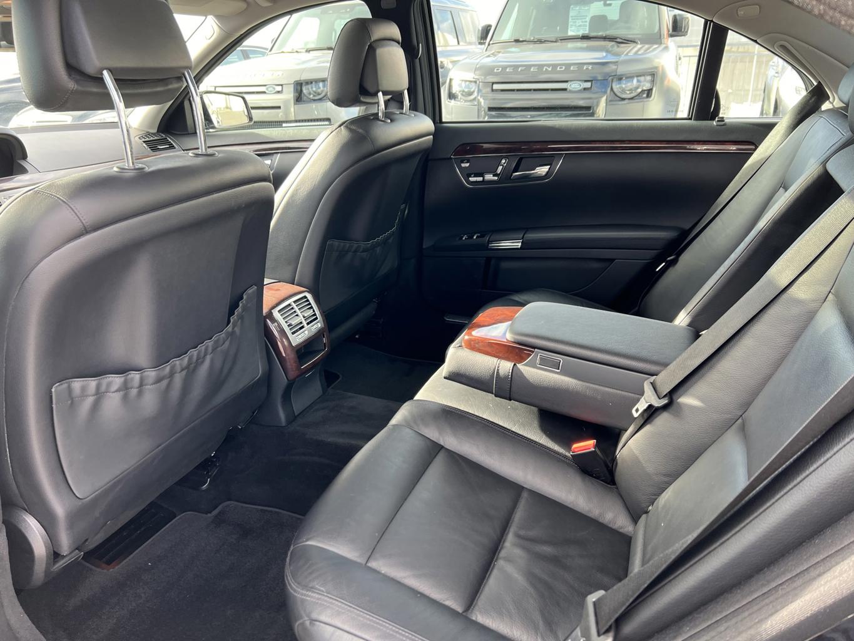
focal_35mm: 26
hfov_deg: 67.3
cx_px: 427
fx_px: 641
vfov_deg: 53.1
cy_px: 320
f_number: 1.5
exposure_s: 1/122
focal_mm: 5.7
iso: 64
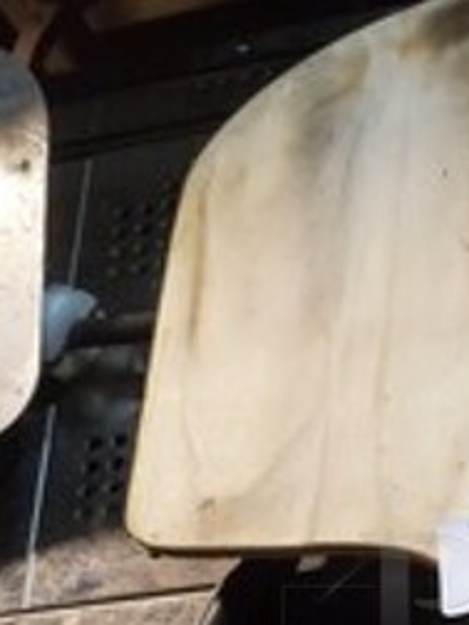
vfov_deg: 22.5
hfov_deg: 16.9
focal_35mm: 84
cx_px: 543
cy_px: 596
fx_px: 1517
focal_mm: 4.3
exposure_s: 1/40
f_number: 1.5
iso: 640
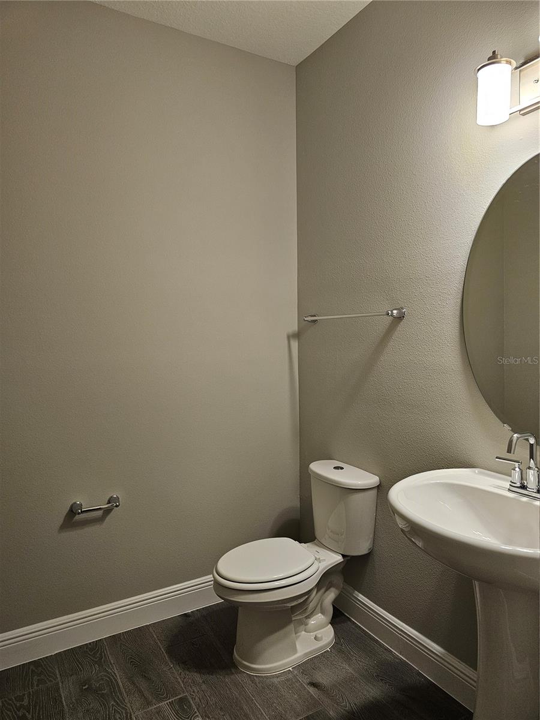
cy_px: 360
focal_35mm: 23
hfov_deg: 58.9
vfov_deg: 73.9
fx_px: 478
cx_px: 270
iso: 320
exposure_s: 1/120
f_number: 1.7
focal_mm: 6.3
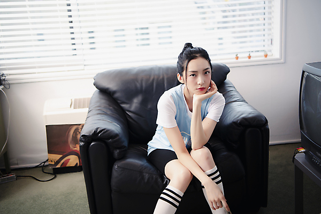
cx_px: 160
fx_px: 401
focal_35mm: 45
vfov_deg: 29.9
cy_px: 107
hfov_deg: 43.6
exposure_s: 1/125
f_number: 2.8
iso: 400
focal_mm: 45
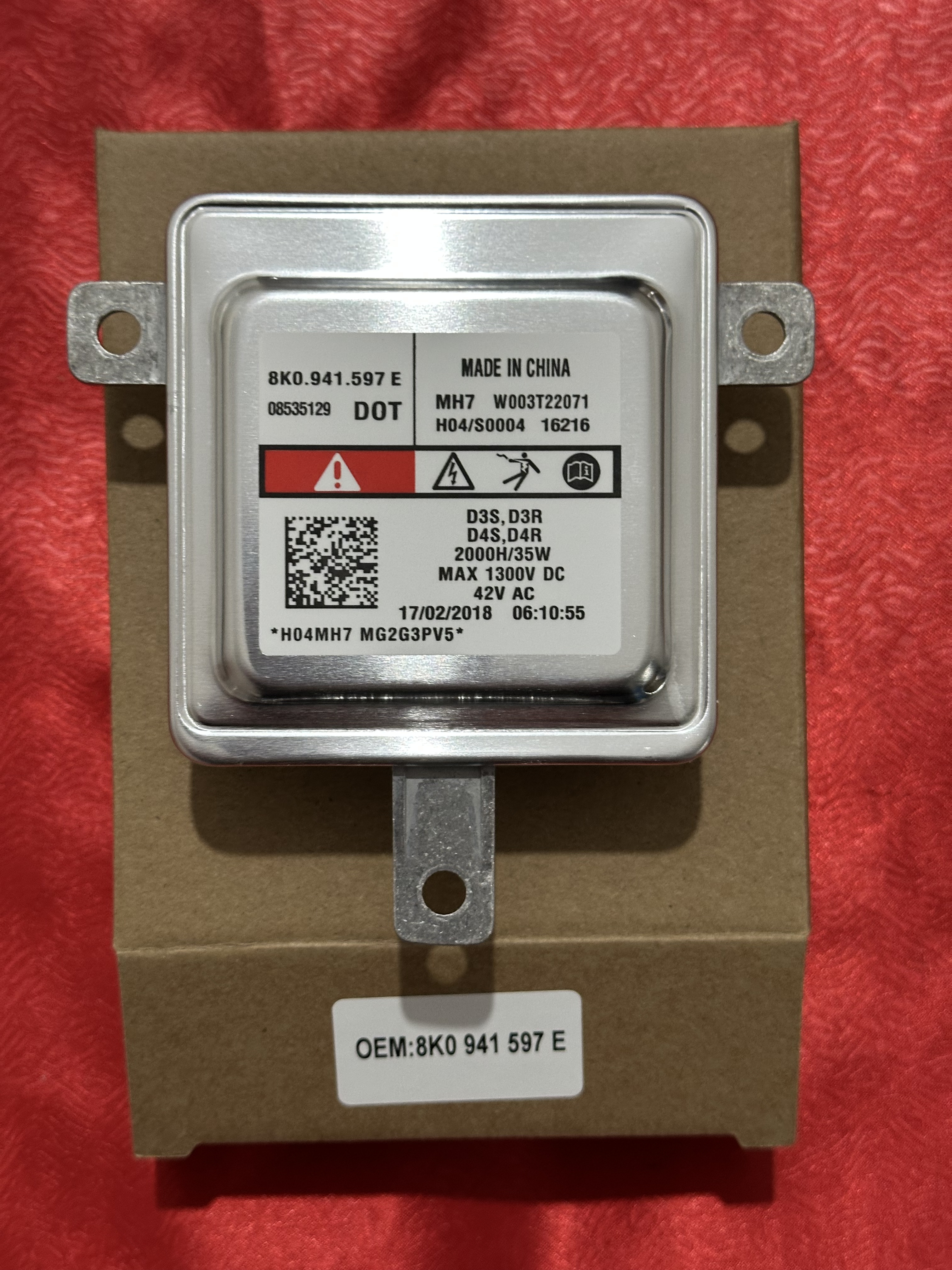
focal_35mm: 48
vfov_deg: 39.7
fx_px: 1760
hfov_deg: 30.3
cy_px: 635
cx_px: 476
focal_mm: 6.86
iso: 200
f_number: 1.78
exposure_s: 1/33
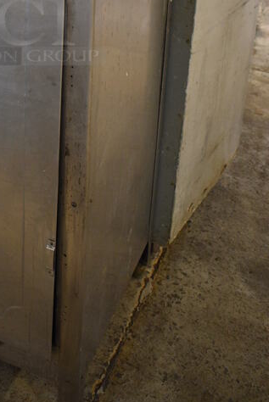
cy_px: 21
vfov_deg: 35.3
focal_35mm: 52
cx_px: 12
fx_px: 582
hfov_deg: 25.0
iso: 1100
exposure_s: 1/125
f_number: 3.5
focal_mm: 18
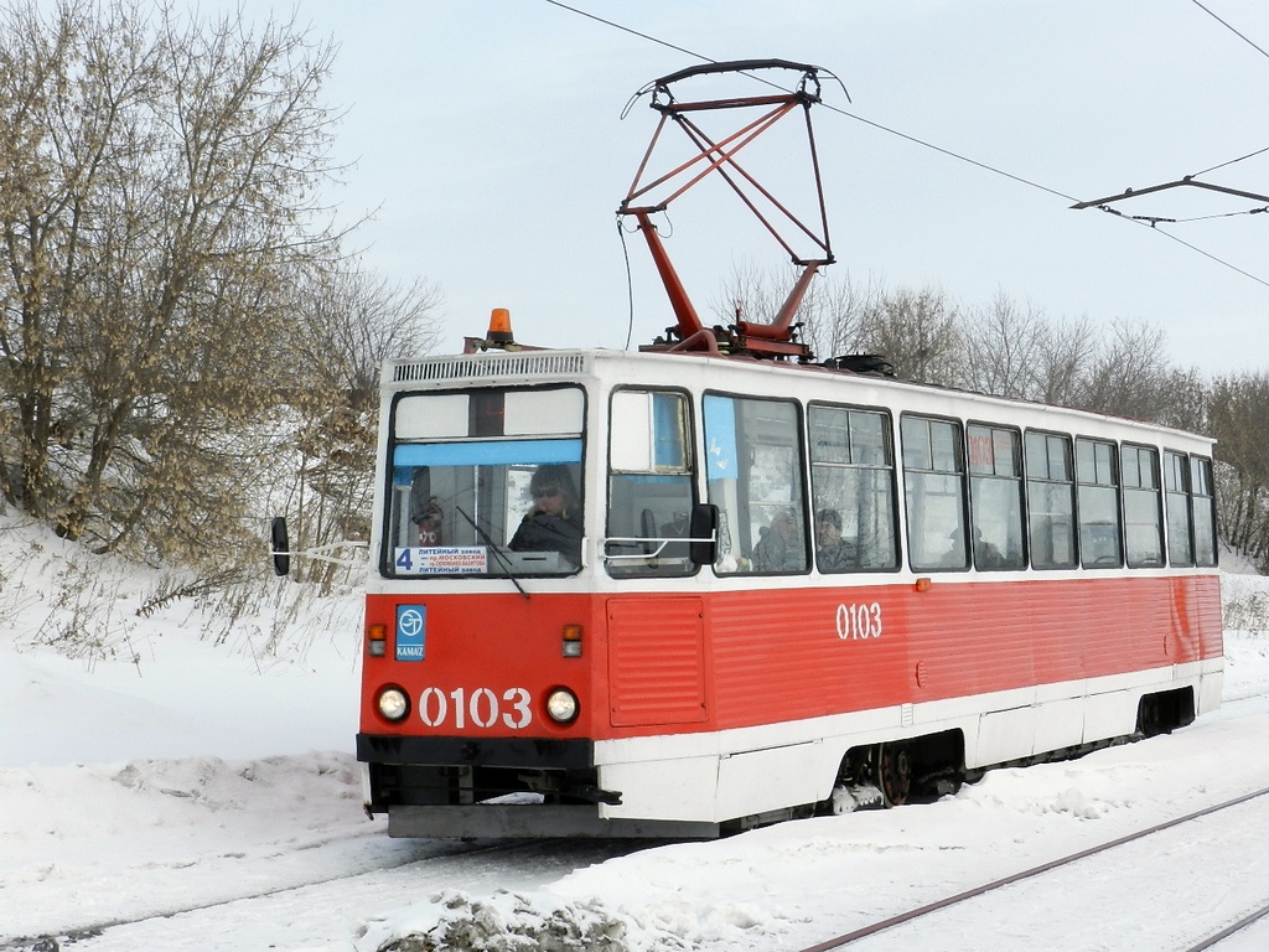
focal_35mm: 76
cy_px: 476
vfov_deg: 19.4
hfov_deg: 25.7
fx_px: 2786
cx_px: 634
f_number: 5.6
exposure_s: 1/800
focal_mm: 13.5
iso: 160
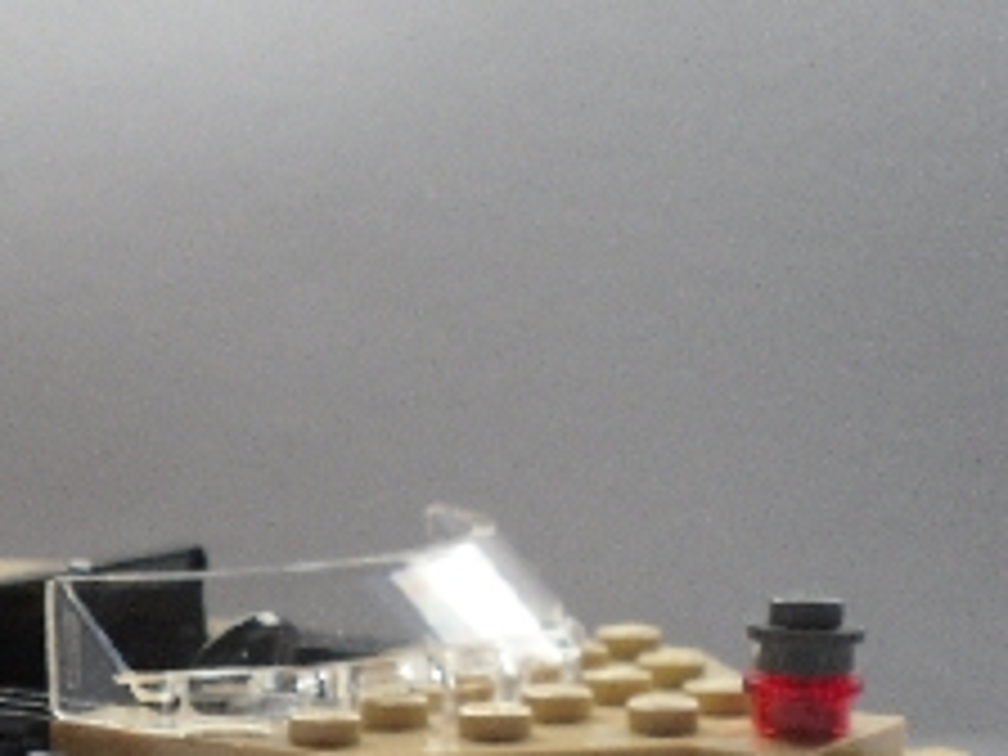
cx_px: 112
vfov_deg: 14.4
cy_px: 873
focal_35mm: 100
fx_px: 2912
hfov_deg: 19.3
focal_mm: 6.3
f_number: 3
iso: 100
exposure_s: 1/43
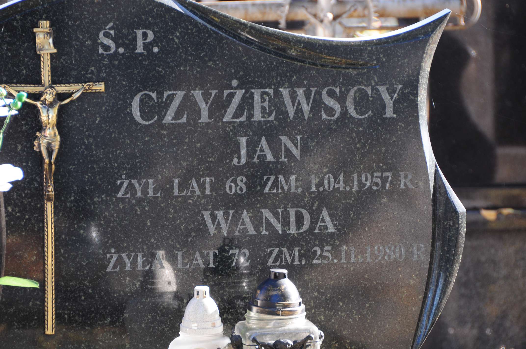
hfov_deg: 9.2
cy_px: 174
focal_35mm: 225
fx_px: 3283
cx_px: 263
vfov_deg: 6.1
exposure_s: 1/125
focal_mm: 150
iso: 320
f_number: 7.1
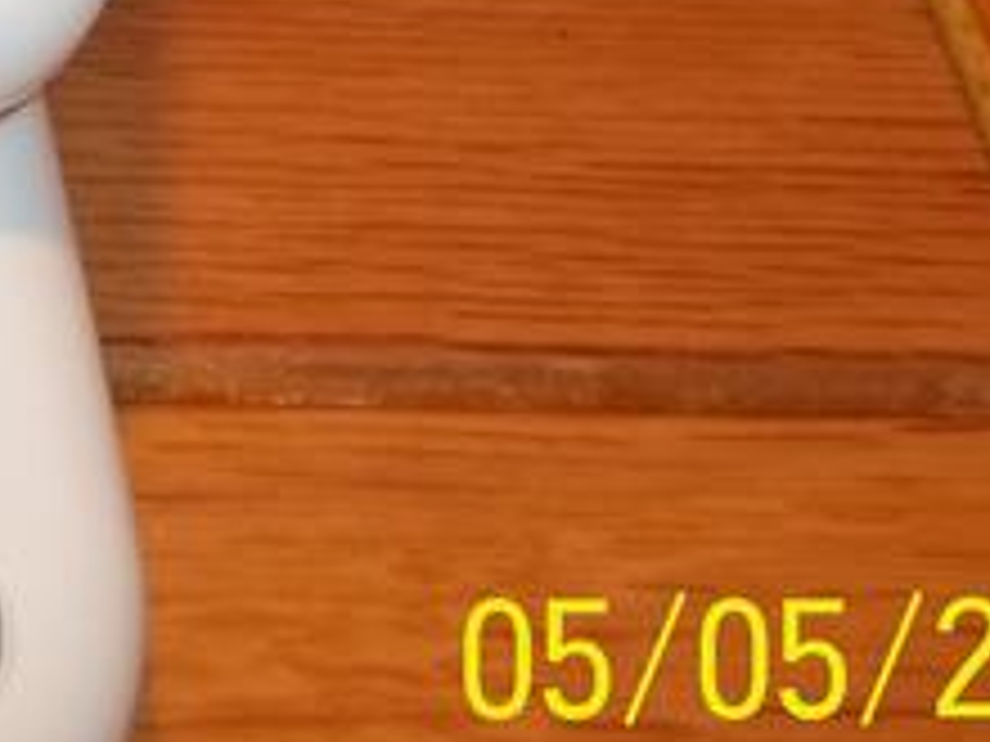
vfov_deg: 10.8
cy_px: -488
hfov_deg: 13.9
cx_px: -576
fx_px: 3747
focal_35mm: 131
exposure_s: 1/30
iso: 64
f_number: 2.9
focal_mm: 5.7
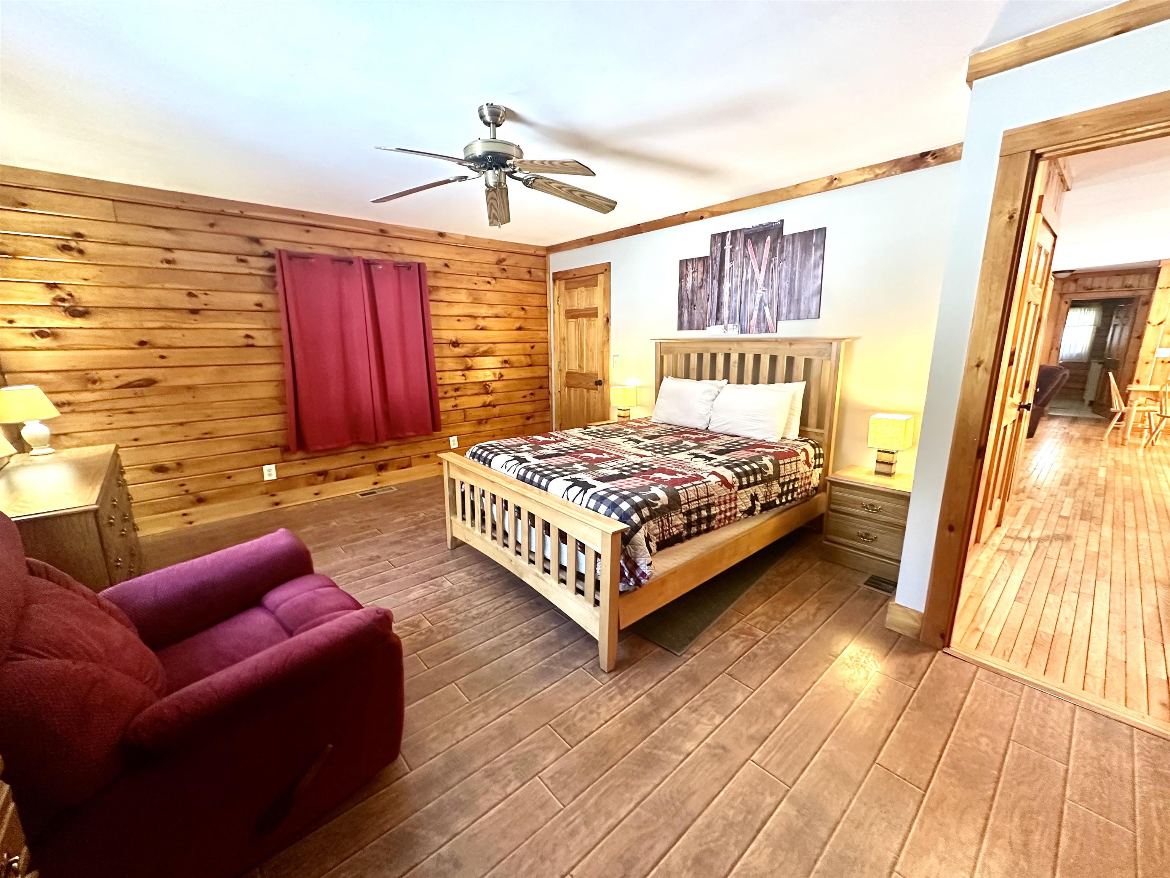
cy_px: 439
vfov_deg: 85.7
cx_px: 585
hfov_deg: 102.1
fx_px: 473
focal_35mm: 14
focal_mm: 2.22
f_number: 2.2
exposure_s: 1/60
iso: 500
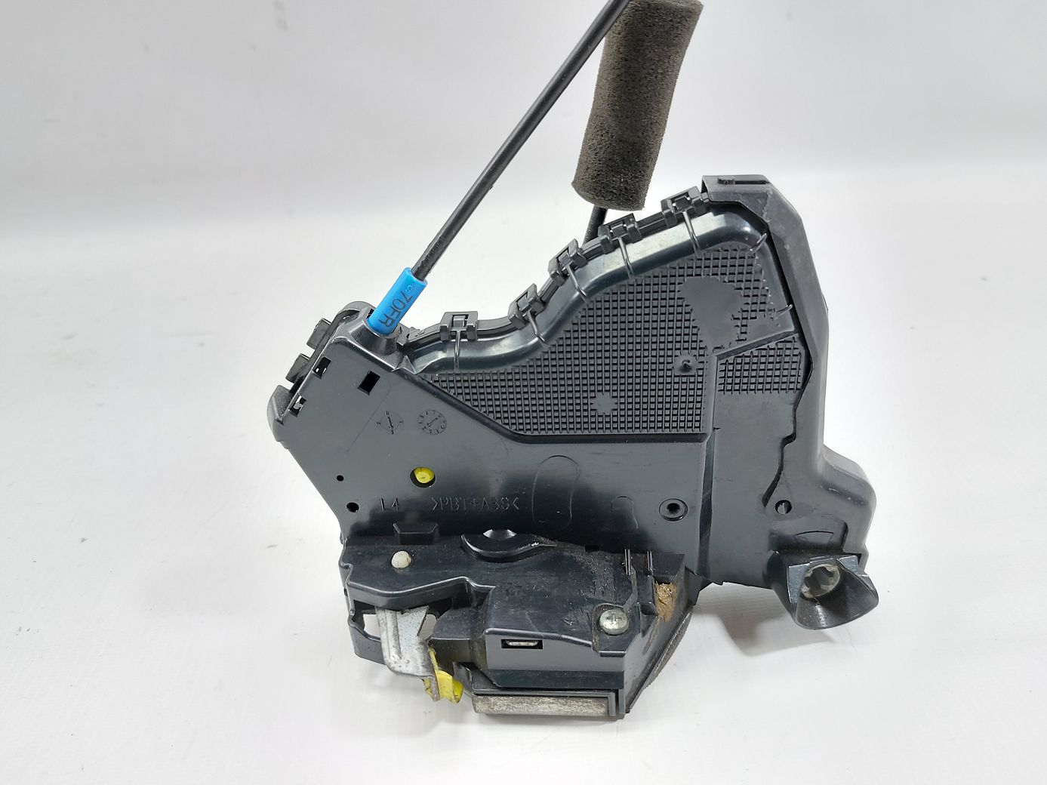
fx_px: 726
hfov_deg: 71.6
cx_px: 524
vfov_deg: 56.8
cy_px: 392
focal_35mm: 24
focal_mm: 5.23
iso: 160
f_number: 1.8
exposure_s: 1/50
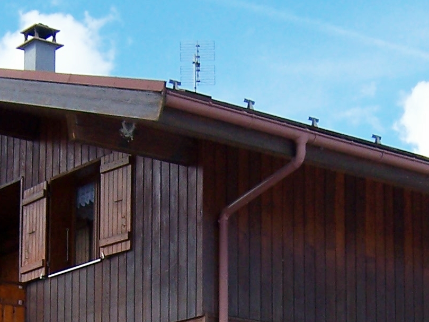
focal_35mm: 105
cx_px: 167
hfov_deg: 18.7
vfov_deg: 13.4
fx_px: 1301
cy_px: 458
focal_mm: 5.5
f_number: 3.4
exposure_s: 1/750
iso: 80
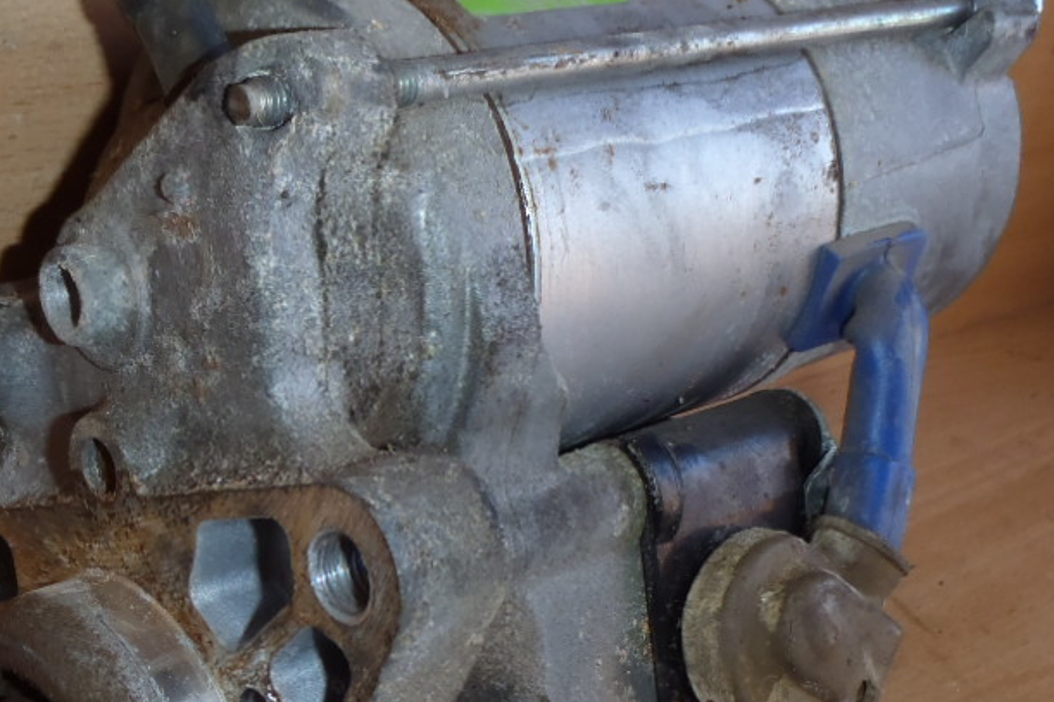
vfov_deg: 22.1
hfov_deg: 32.7
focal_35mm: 61
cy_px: 512
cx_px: 367
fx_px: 1785
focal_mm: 5
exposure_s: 1/30
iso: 100
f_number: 3.9
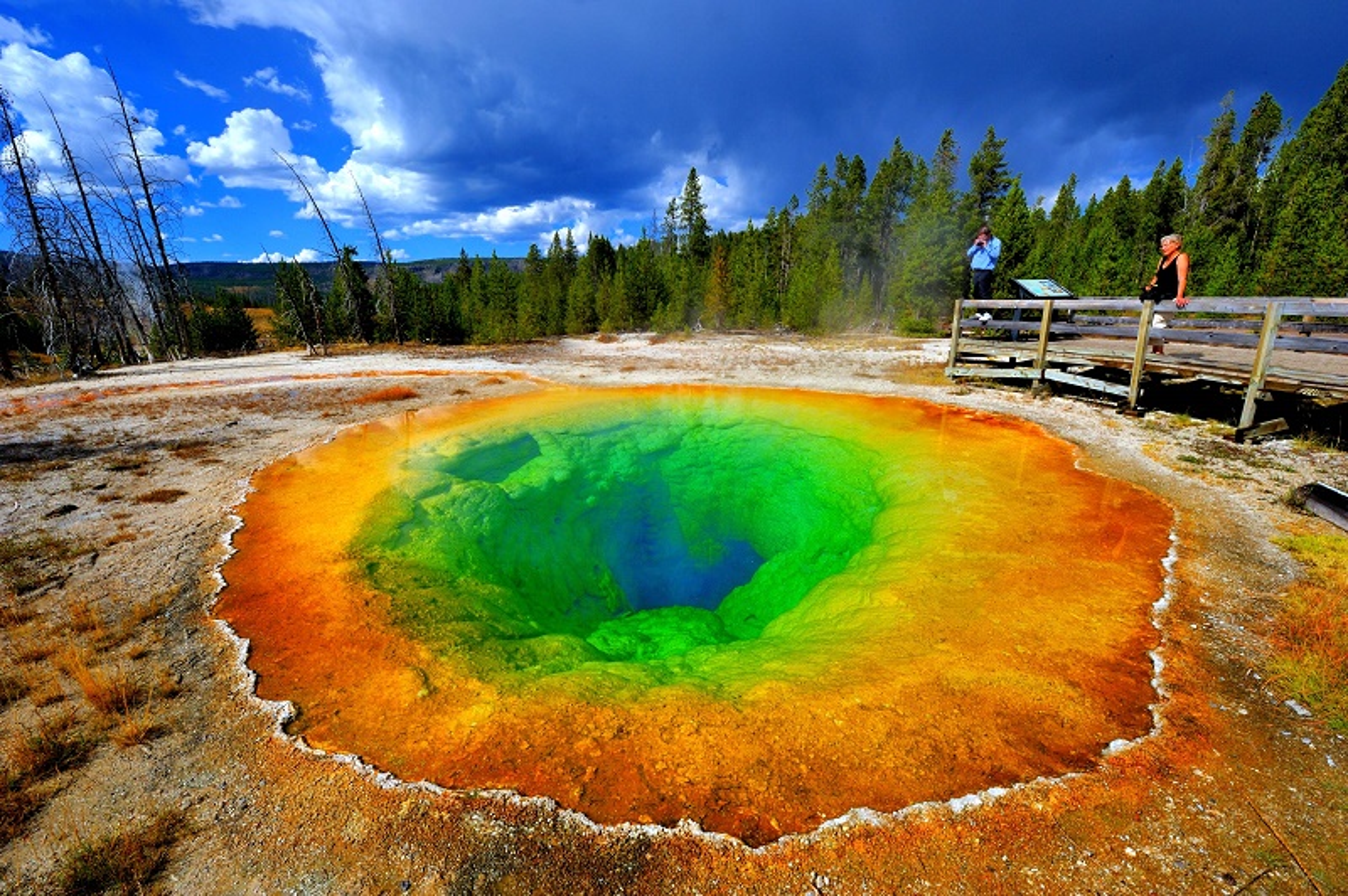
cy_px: 448
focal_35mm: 14
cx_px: 674
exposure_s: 1/160
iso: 200
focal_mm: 14
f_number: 22
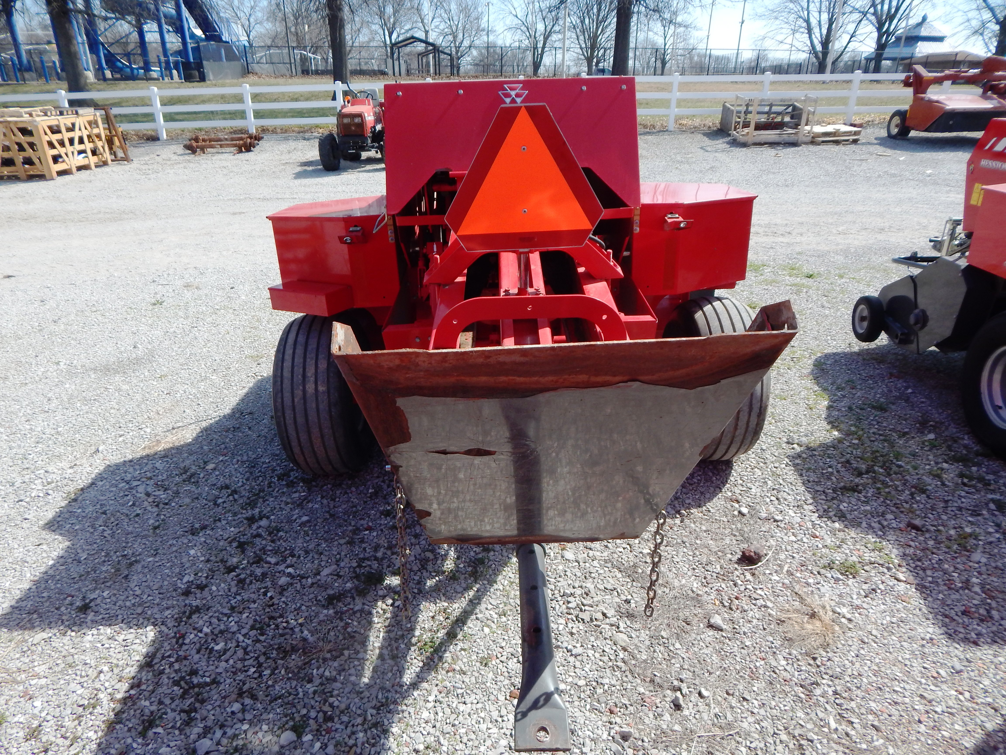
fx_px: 639
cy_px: 378
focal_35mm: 22
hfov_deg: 76.4
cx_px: 503
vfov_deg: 61.1
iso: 125
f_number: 3
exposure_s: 1/1000
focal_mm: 4
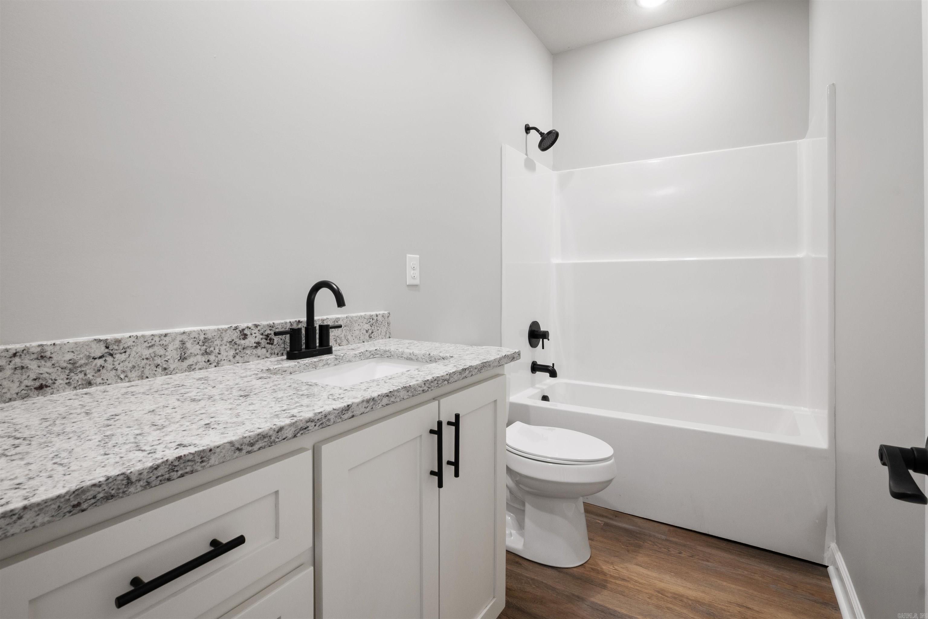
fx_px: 412
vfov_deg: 73.7
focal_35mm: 16
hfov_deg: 96.7
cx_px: 464
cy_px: 310
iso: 1000
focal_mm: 16
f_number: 16
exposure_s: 1/4
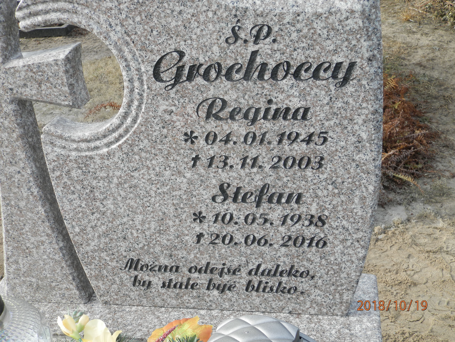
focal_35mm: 46
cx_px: 228
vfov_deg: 31.5
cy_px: 171
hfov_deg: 41.2
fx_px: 605
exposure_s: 1/250
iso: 80
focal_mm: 8.2
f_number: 3.6
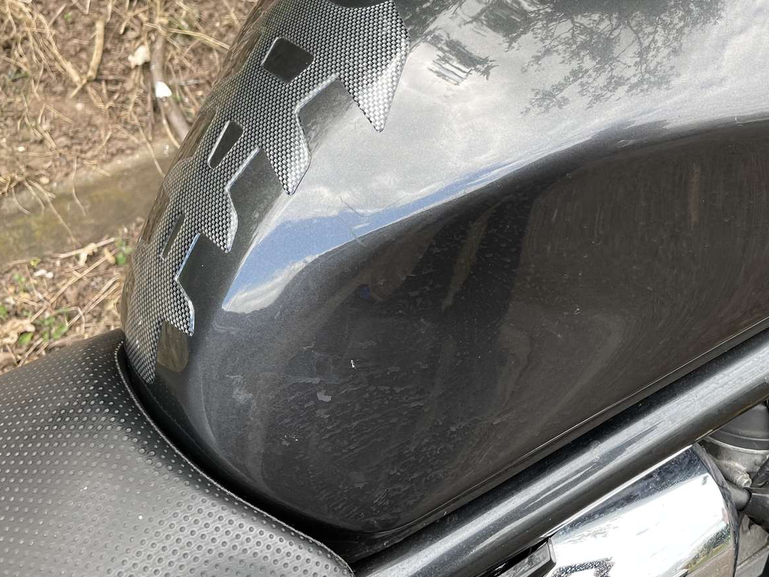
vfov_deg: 31.8
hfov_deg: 41.0
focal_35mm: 45
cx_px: 567
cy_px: 170
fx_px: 1000
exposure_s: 1/121
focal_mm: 4.2
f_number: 1.6
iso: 32
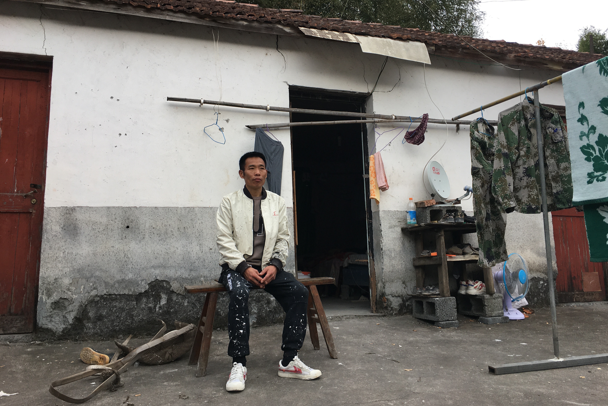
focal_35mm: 31
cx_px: 312
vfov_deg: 42.3
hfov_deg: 60.3
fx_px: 523
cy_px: 184
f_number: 2.2
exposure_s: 1/204
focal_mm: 4.15
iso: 25
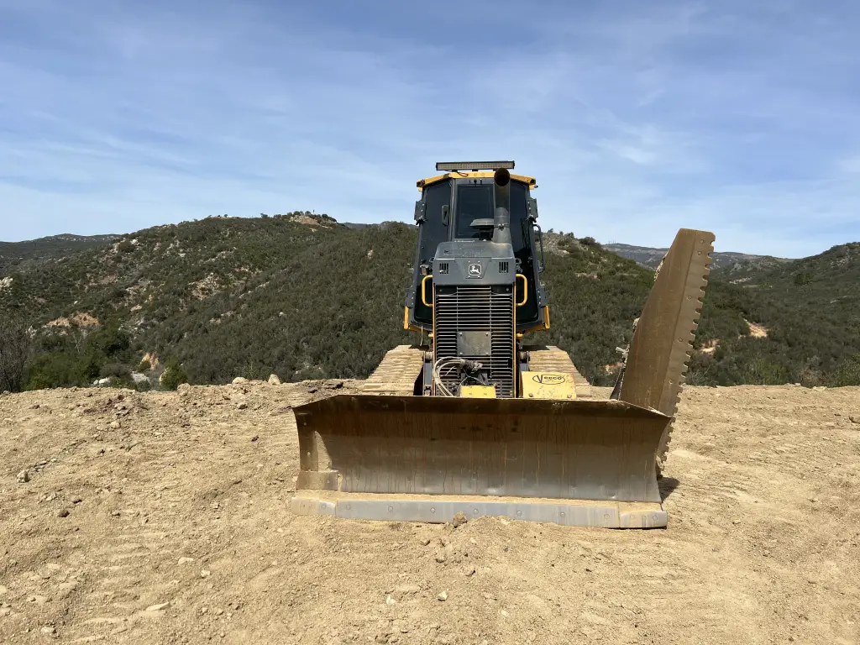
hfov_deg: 67.3
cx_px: 430
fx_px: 646
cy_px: 322
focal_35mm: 26
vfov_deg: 53.1
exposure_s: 1/5882
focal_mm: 5.7
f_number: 1.5
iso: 50
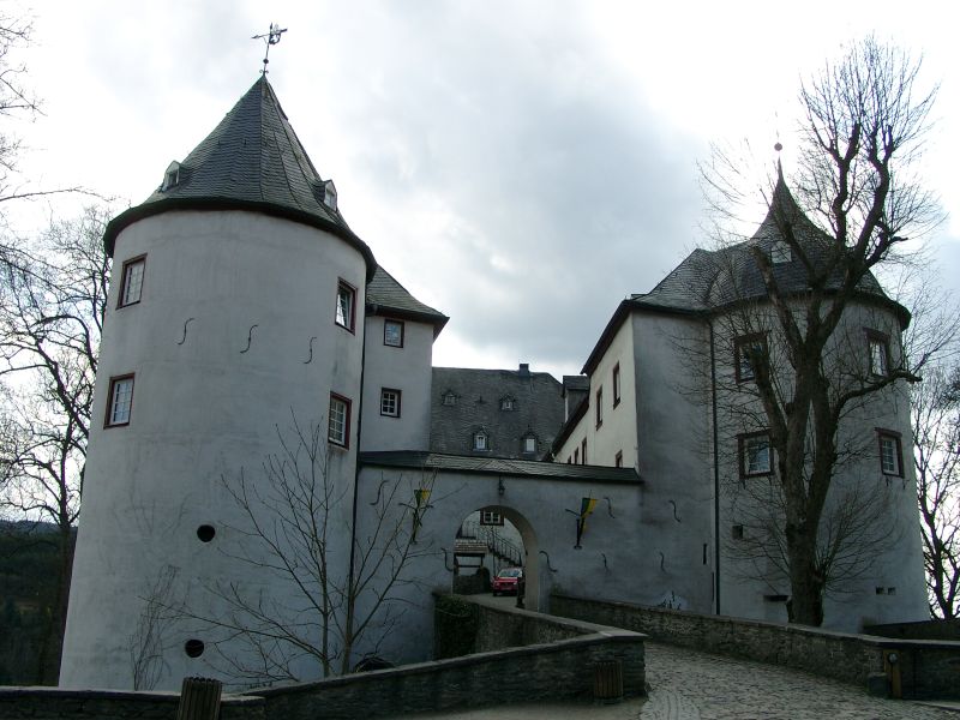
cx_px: 480
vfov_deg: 41.8
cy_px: 360
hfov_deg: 54.0
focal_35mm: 34
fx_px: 943
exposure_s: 1/386
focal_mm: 7.13
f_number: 4
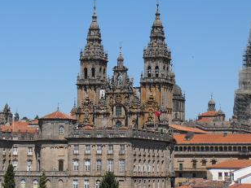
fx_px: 1095
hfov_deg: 13.1
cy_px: 103
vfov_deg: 9.8
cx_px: 162
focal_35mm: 151
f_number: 5.1
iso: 80
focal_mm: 15.51
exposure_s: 1/800
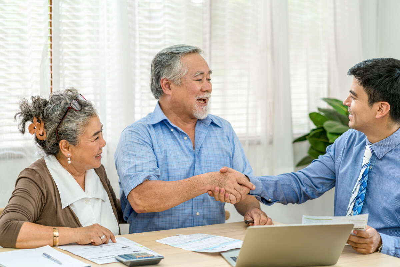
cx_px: 200
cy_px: 134
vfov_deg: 16.1
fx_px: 944
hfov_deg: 23.9
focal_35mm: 85
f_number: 2.5
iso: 400
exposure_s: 1/250
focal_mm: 85
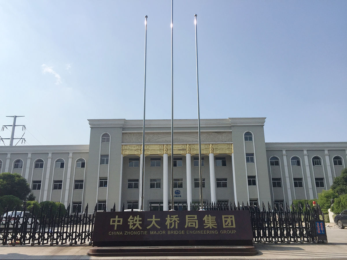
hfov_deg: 61.7
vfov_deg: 48.2
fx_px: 291
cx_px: 174
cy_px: 130
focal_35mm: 29
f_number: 2.2
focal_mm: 4.15
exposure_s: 1/3597
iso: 32
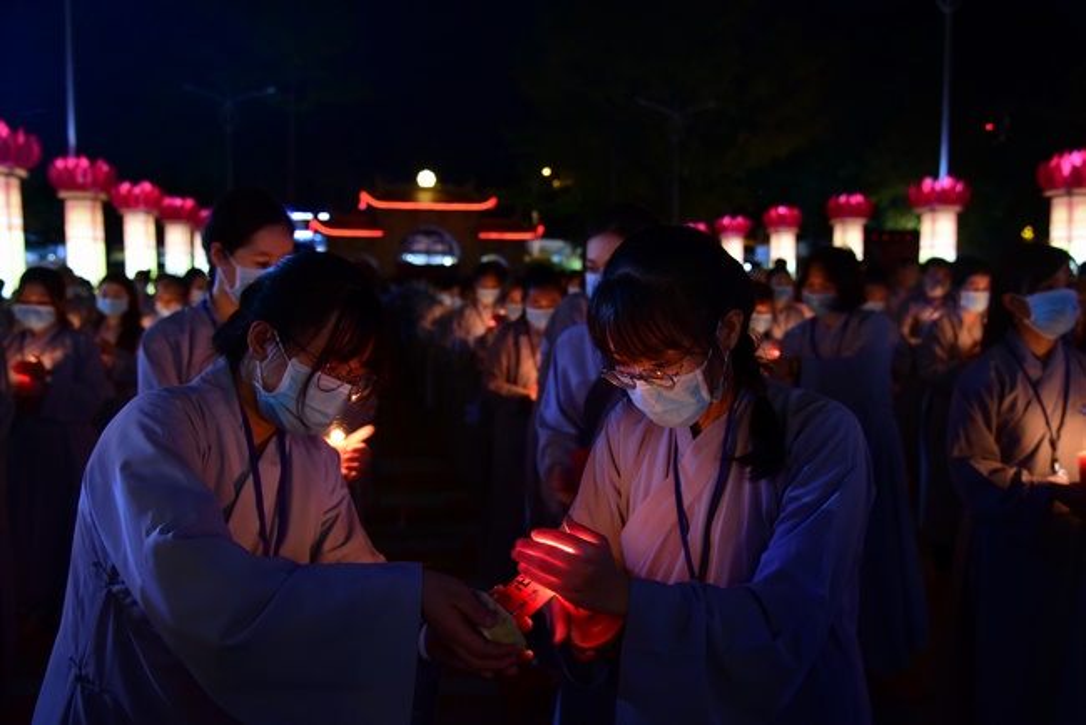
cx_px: 543
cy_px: 362
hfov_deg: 58.7
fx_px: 966
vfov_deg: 41.2
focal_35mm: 32
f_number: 4
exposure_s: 1/25
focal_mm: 32
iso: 2000
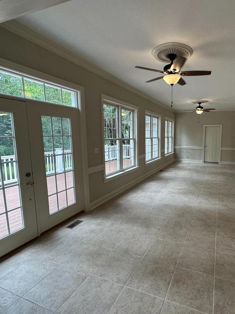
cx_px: 160
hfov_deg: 66.5
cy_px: 156
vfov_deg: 84.7
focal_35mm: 19
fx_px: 172
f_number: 2.2
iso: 100
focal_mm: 2.22
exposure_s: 1/120
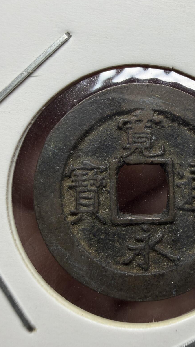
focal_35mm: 33
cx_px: 143
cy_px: 171
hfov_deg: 35.0
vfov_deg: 59.5
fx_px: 303
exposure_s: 1/130
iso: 40
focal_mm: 2.22
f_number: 2.2
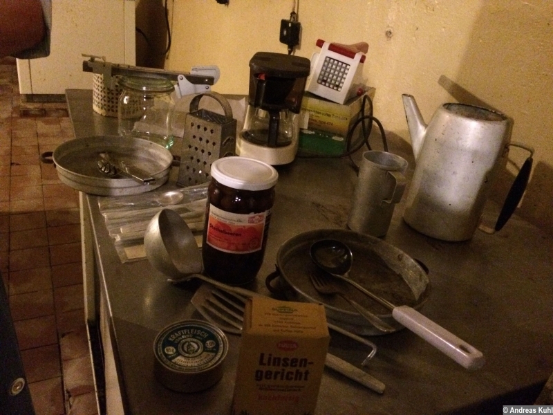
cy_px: 208
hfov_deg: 61.7
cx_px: 276
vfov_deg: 48.2
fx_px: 463
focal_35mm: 29
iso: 1250
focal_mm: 4.15
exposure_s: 1/15
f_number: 2.2
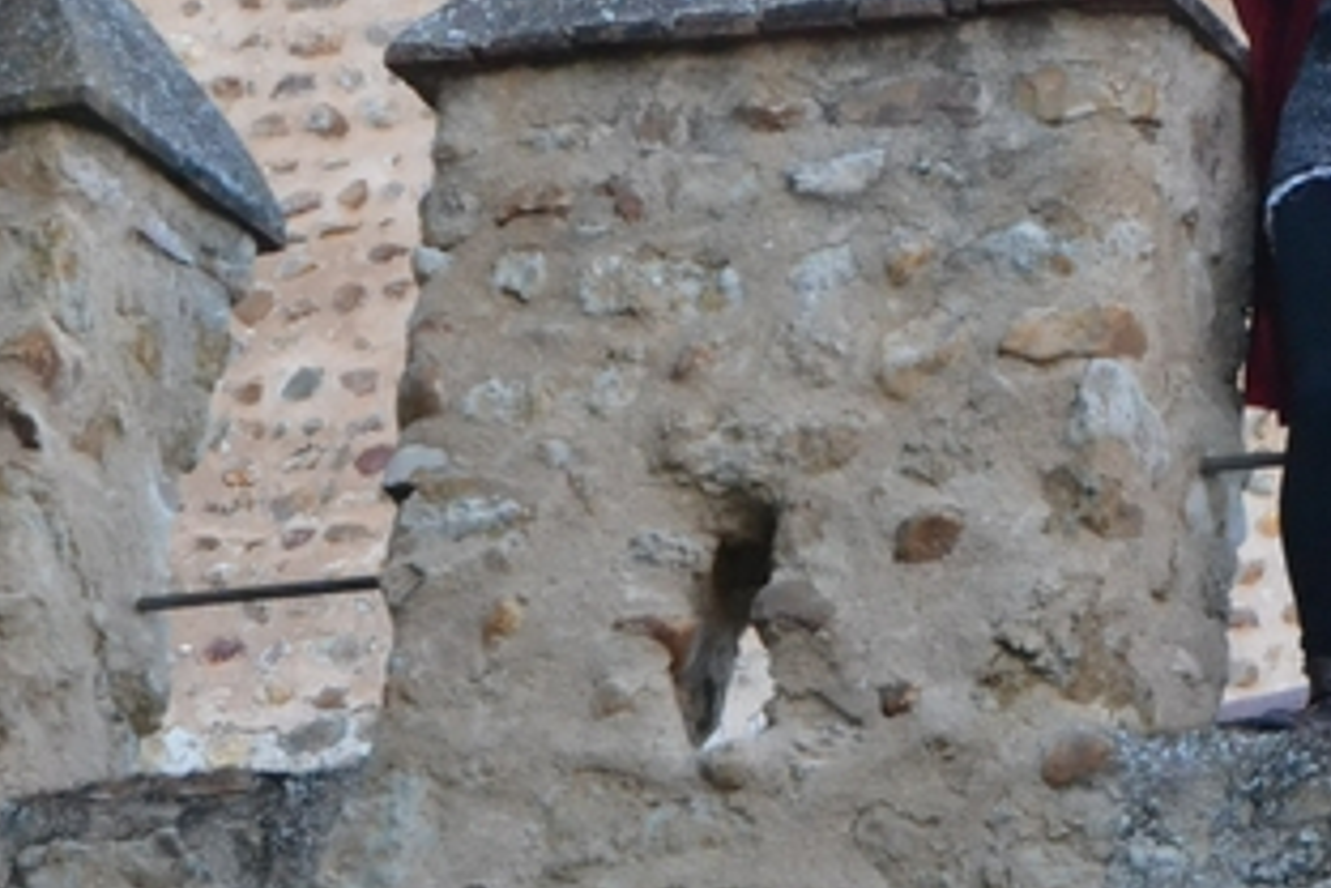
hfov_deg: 11.7
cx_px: 1365
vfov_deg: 7.9
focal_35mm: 173
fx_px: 6396
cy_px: 85
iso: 3200
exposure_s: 1/400
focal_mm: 40
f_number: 10
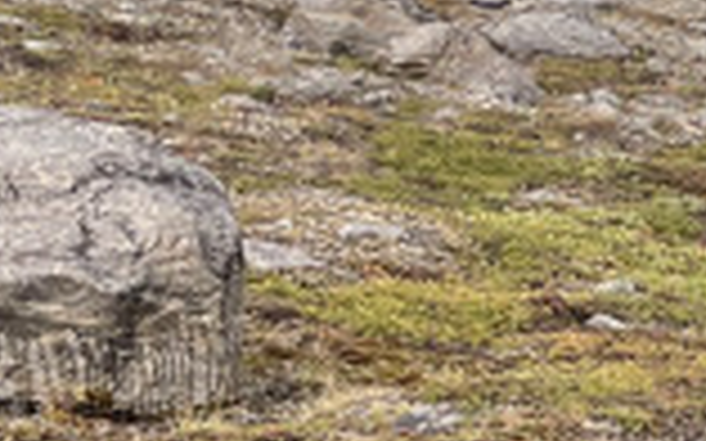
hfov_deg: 12.5
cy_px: 860
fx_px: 2693
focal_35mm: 140
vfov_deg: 8.9
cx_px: 1551
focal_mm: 4.2
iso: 40
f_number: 1.6
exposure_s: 1/121
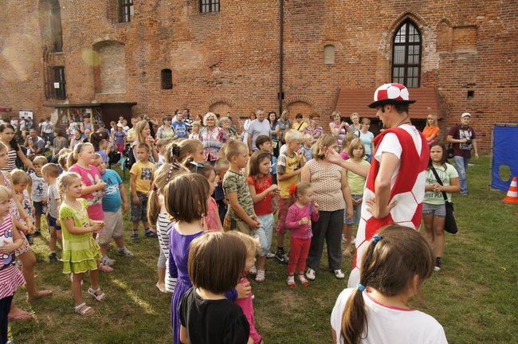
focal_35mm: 26
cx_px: 259
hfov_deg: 70.5
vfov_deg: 50.3
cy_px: 172
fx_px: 367
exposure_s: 1/320
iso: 400
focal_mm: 17
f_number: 6.3
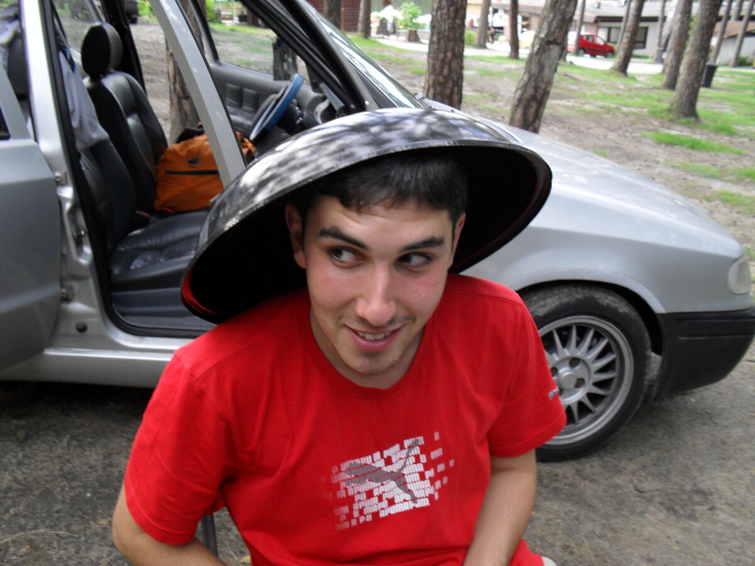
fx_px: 763
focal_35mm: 35
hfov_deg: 52.6
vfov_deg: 40.7
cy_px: 283
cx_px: 378
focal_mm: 6.3
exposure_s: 1/45
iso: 120
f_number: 3.2
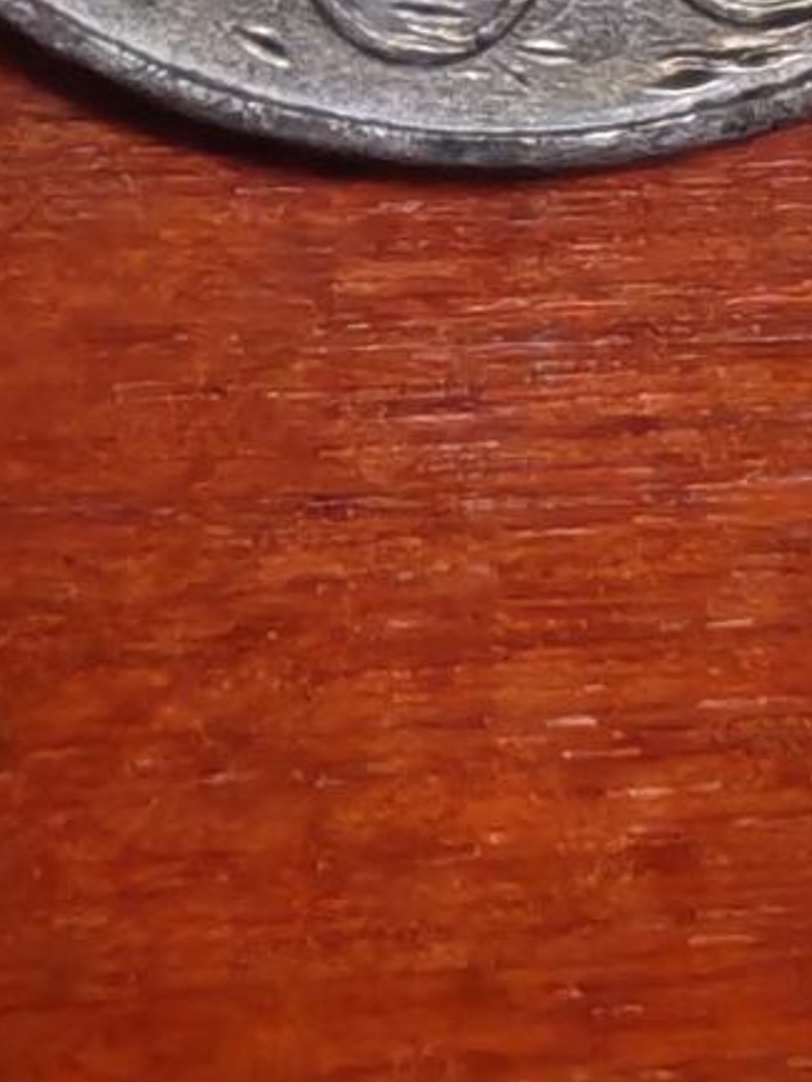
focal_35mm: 108
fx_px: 3376
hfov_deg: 13.7
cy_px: -990
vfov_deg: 15.2
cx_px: 395
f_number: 2.2
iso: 200
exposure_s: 1/33
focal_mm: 1.96
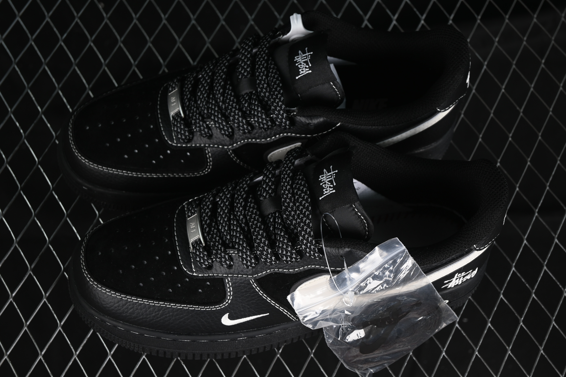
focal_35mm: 75
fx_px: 1179
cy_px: 188
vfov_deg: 18.2
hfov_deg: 27.0
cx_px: 283
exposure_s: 1/40
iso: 160
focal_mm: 50
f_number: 6.3
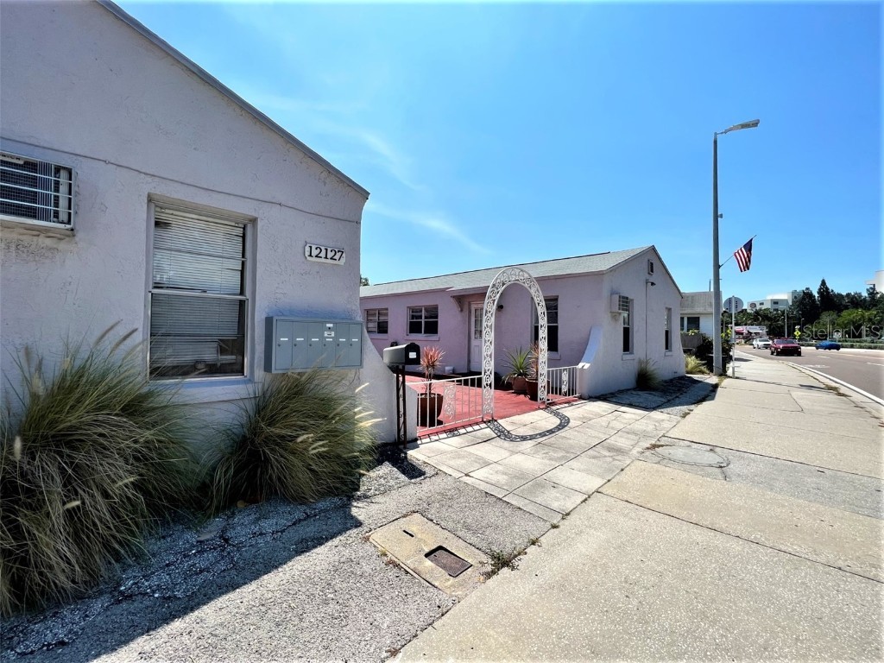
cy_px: 332
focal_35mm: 13
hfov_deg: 106.2
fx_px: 332
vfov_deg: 89.9
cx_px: 442
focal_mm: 1.57
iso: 32
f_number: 1.8
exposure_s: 1/2370
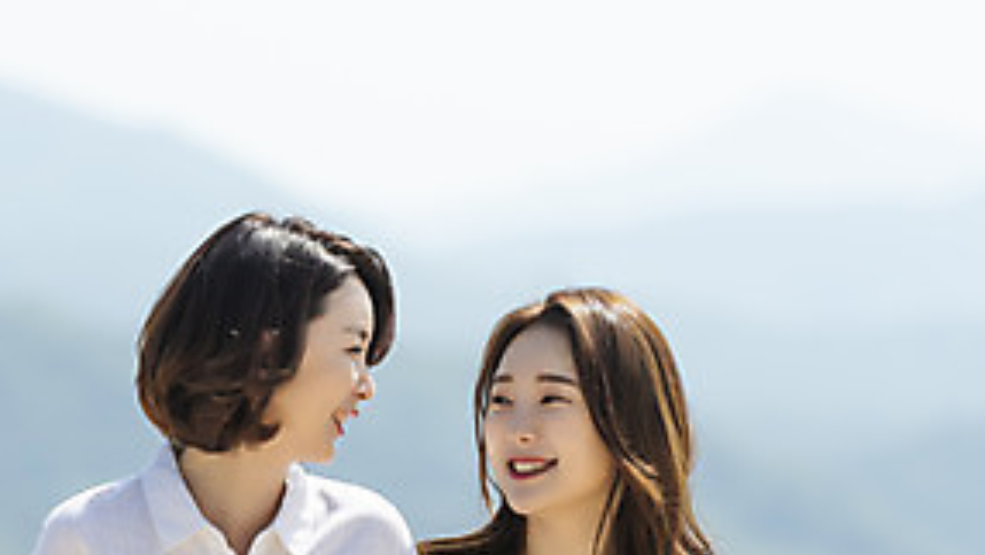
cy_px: 589
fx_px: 7732
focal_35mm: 296
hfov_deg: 7.3
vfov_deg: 4.1
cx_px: 115
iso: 100
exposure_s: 1/2500
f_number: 2.8
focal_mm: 135
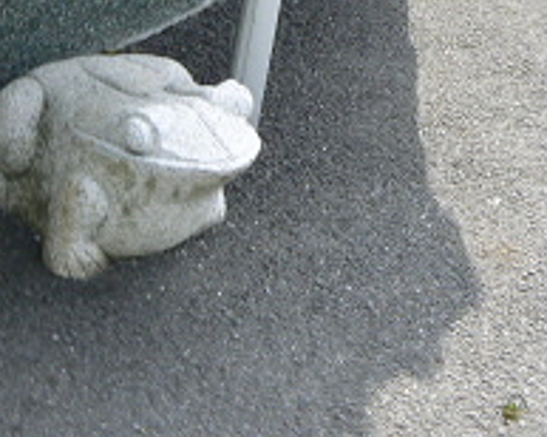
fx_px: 1181
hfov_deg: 25.9
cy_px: 108
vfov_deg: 20.8
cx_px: 164
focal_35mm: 73
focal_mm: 6
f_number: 5.6
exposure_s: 1/125
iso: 80
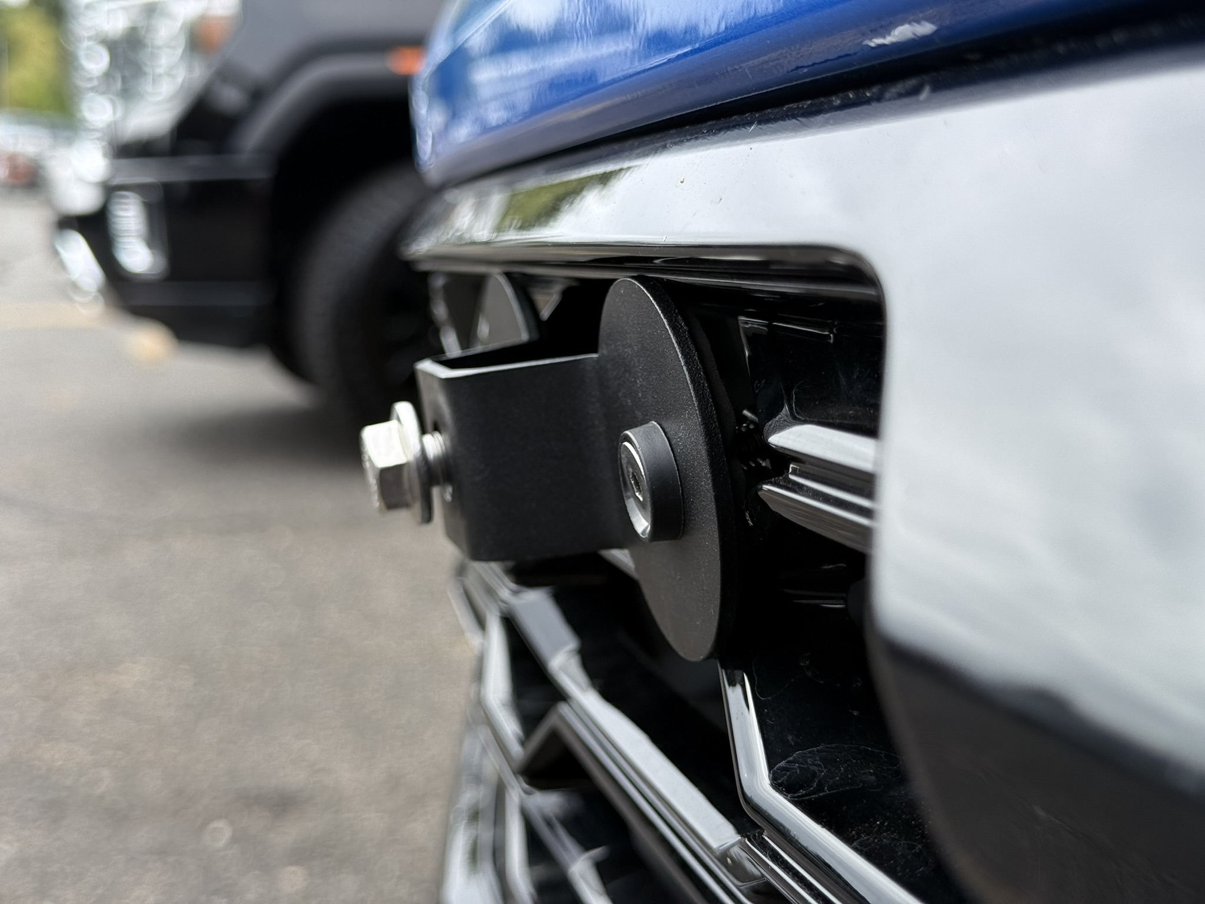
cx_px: 602
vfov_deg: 30.3
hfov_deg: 39.7
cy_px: 452
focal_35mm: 48
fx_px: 1671
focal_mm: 6.76
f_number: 1.78
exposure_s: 1/855
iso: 80
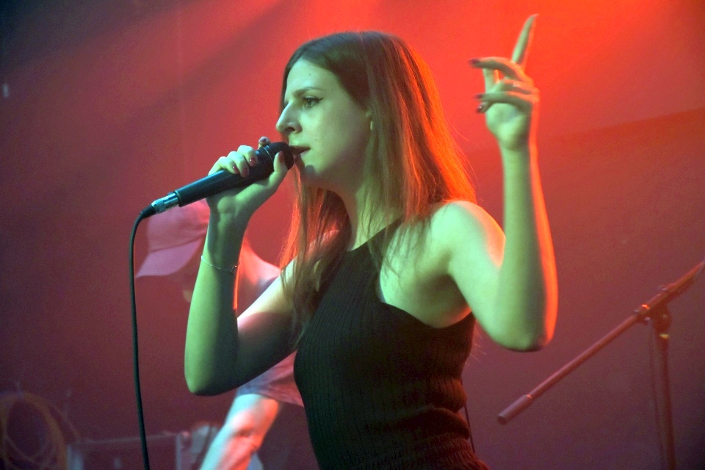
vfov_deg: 10.8
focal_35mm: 128
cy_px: 235
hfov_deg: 16.1
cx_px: 352
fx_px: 2497
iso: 2000
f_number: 5.3
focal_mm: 85
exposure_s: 1/60
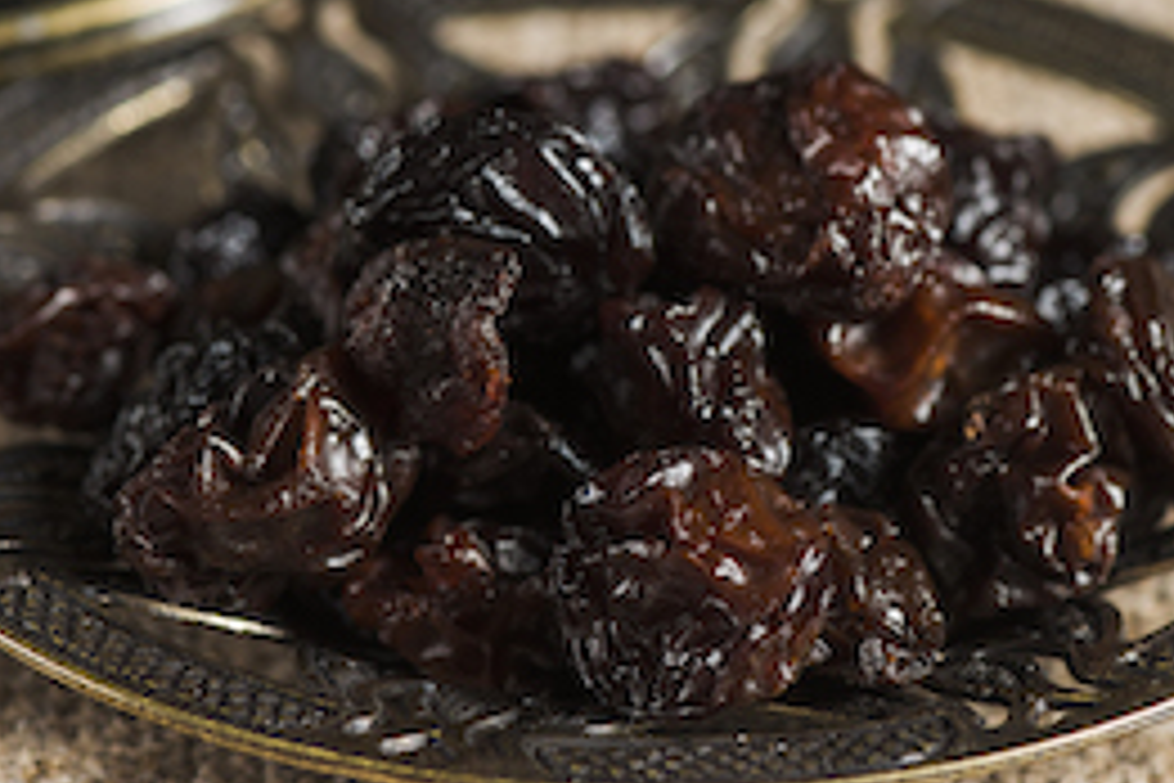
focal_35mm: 257
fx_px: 8380
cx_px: 760
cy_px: -137
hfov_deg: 8.0
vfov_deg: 5.3
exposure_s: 1/160
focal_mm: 105
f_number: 7.1
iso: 160
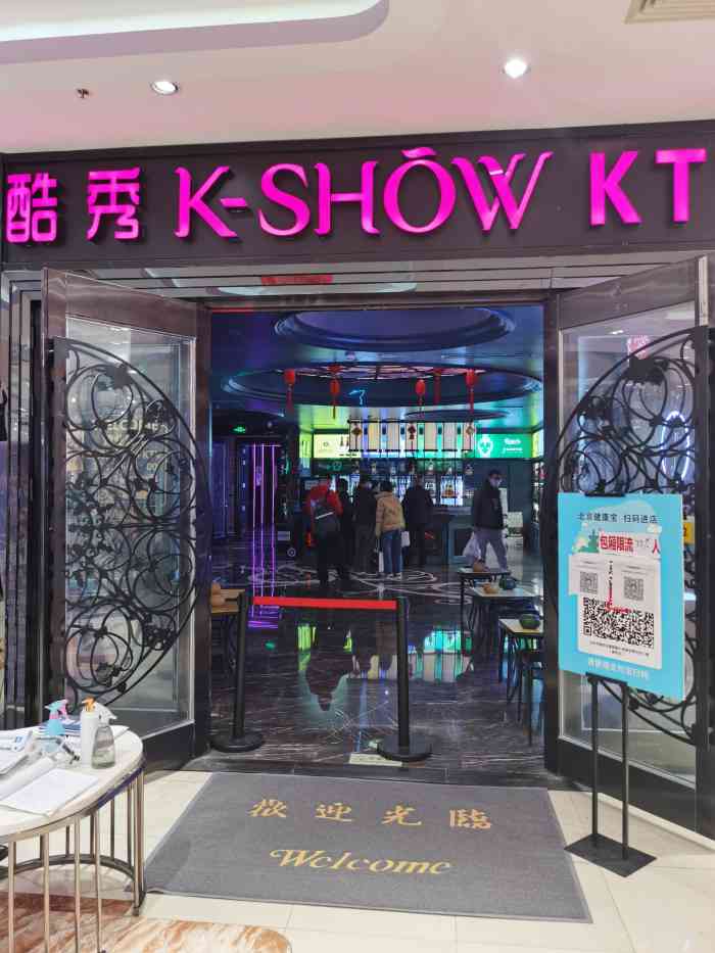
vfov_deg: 65.3
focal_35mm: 27
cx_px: 358
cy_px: 476
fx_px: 743
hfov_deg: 51.4
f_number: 1.6
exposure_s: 1/100
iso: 80
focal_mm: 5.56
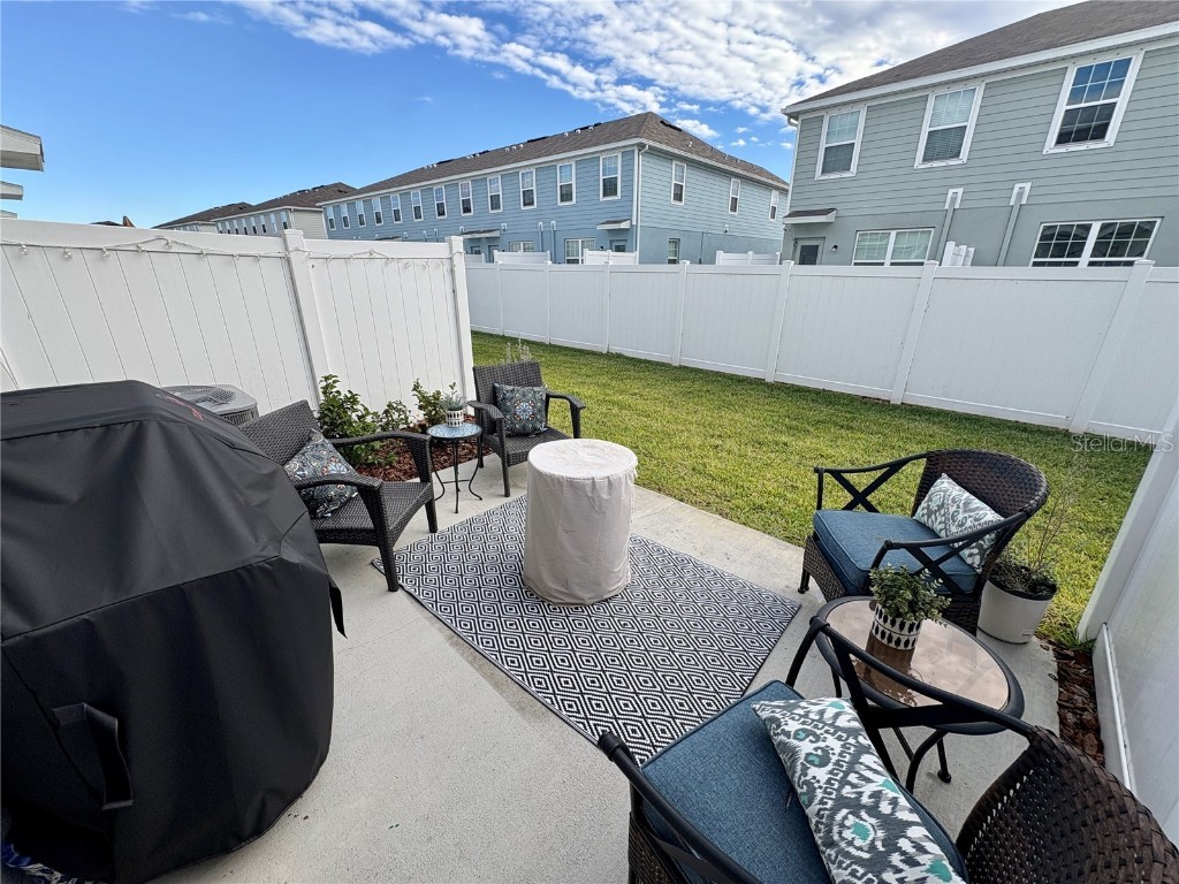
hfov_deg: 102.1
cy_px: 442
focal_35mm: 14
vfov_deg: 85.7
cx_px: 590
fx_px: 477
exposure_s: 1/771
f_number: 2.2
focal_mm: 2.22
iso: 40
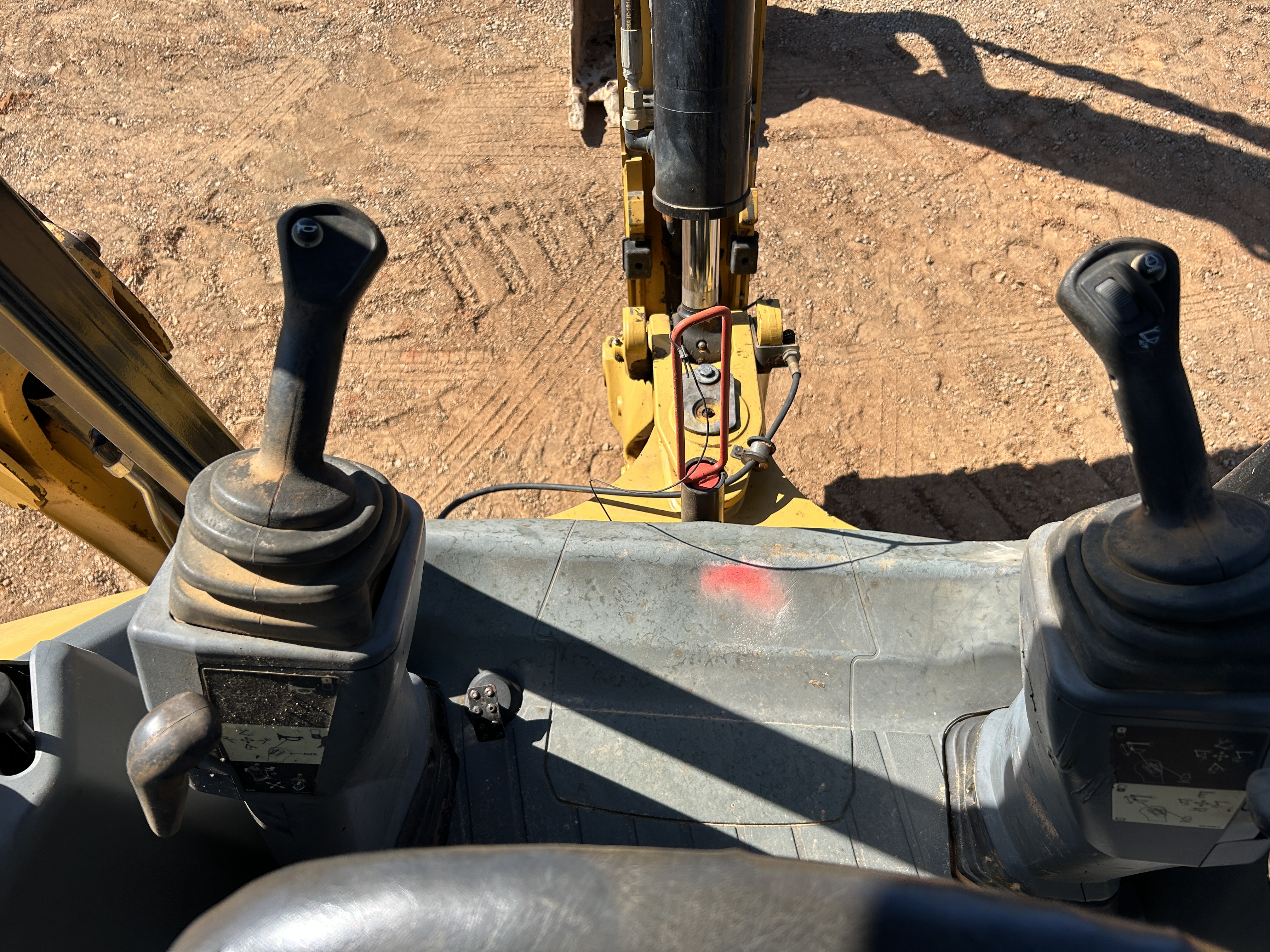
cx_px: 635
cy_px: 476
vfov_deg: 53.1
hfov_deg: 67.3
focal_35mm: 26
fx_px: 954
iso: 50
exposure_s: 1/2299
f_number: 1.5
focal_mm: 5.7
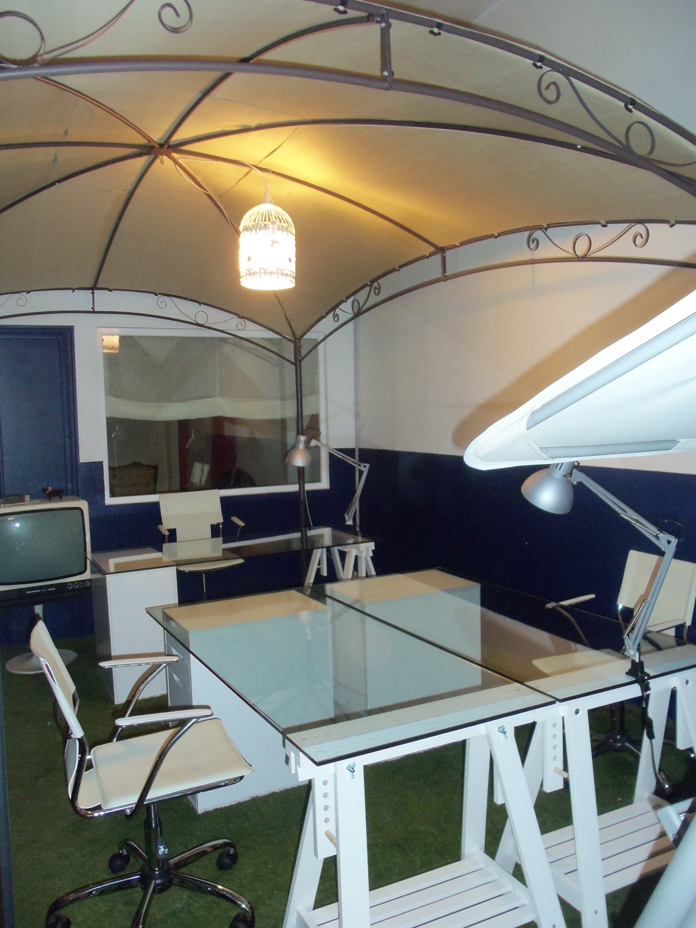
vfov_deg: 61.7
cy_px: 464
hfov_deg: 48.2
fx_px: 777
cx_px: 348
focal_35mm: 29
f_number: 3.4
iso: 200
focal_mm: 5.2
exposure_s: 1/30
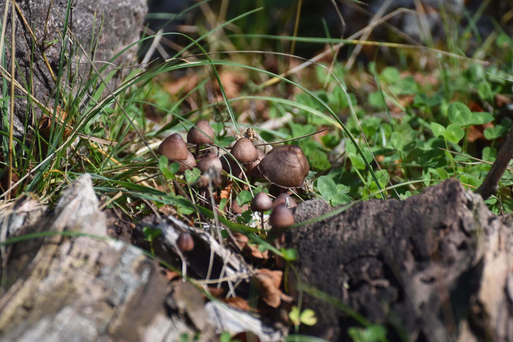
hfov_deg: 6.5
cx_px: 256
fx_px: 4488
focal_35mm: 315
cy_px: 171
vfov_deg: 4.4
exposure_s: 1/800
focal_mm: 210
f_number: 5.3
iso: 320
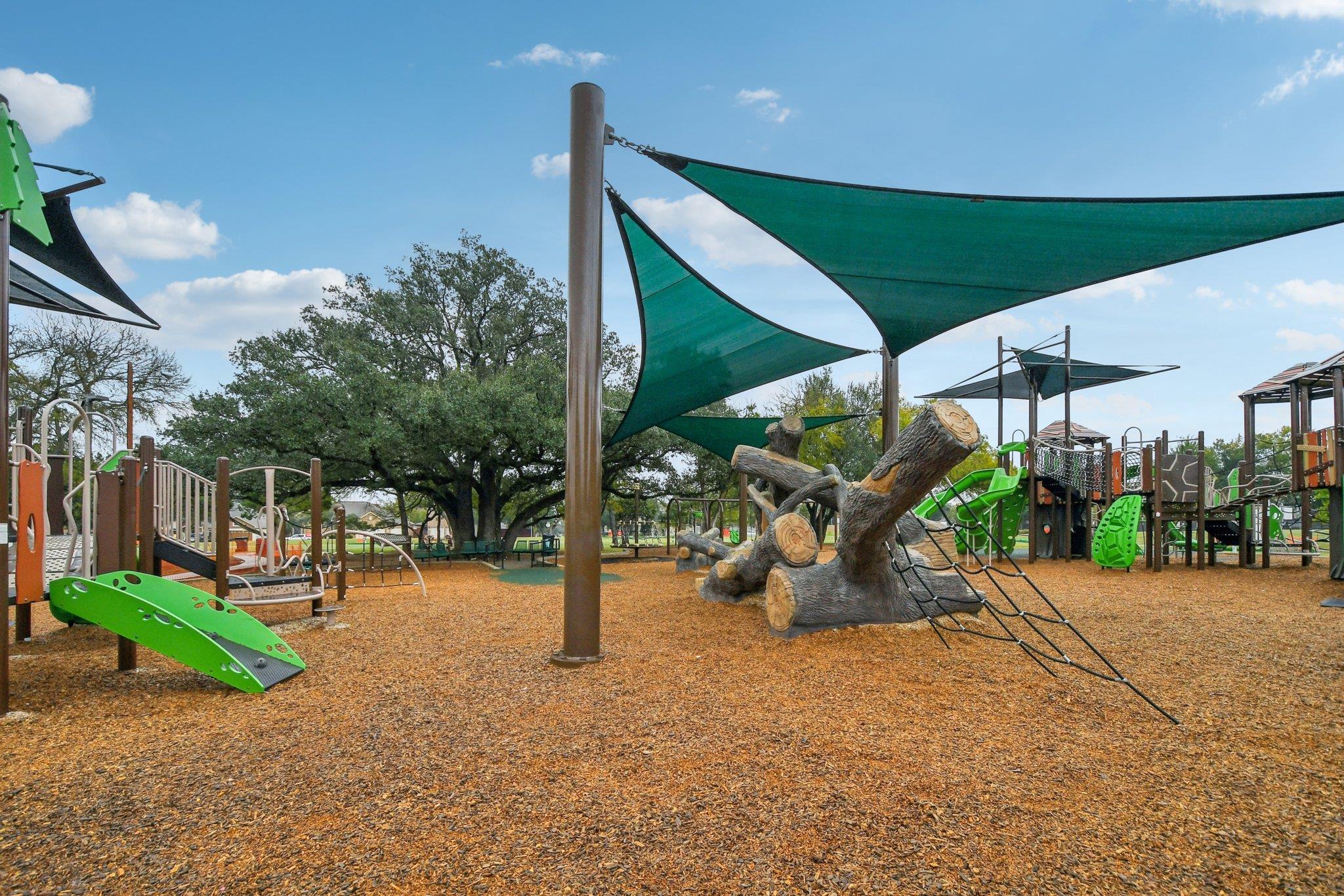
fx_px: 560
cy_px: 448
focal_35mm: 15
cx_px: 672
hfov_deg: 100.4
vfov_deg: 77.3
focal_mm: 10
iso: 400
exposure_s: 1/500
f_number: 5
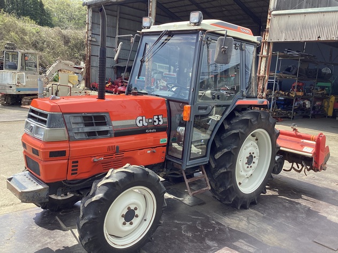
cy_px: 126
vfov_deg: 45.4
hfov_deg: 58.4
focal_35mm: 31
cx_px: 169
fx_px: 303
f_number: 2.4
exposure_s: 1/458
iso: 25
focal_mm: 3.3
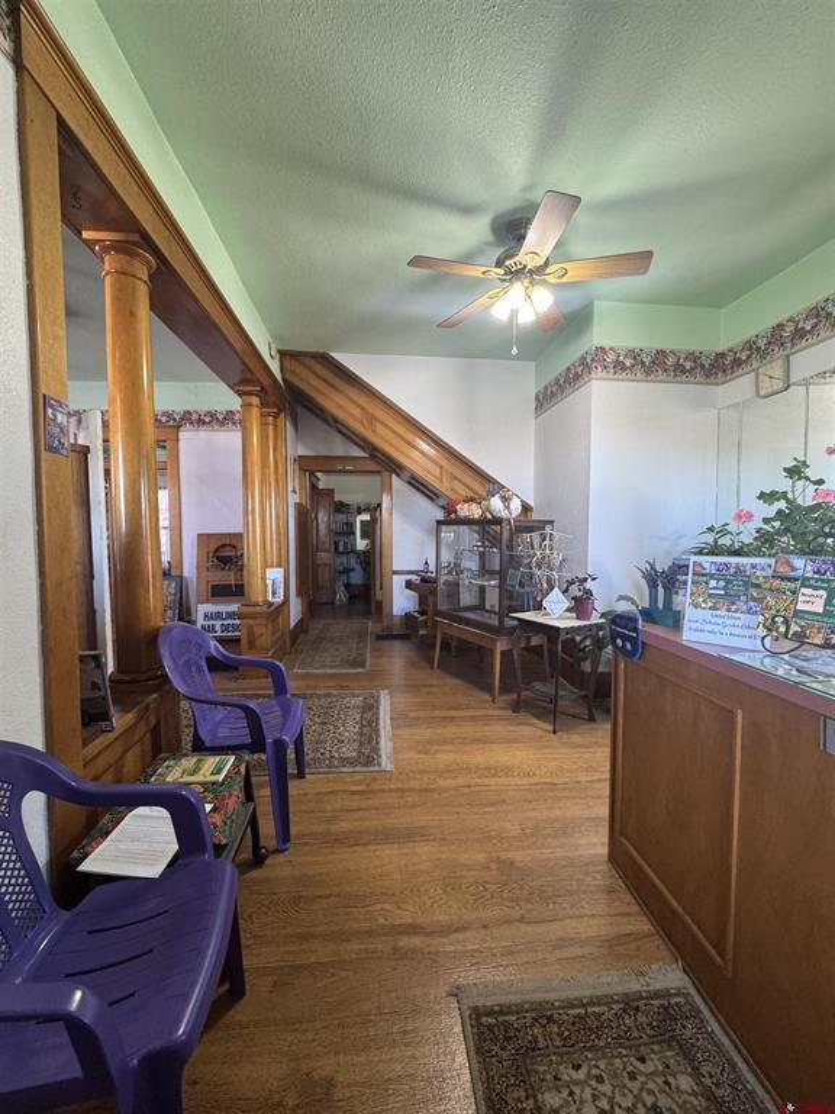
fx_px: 450
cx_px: 418
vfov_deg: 102.1
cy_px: 557
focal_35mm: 14
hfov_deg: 85.7
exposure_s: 1/60
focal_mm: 2.22
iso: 250
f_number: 2.2
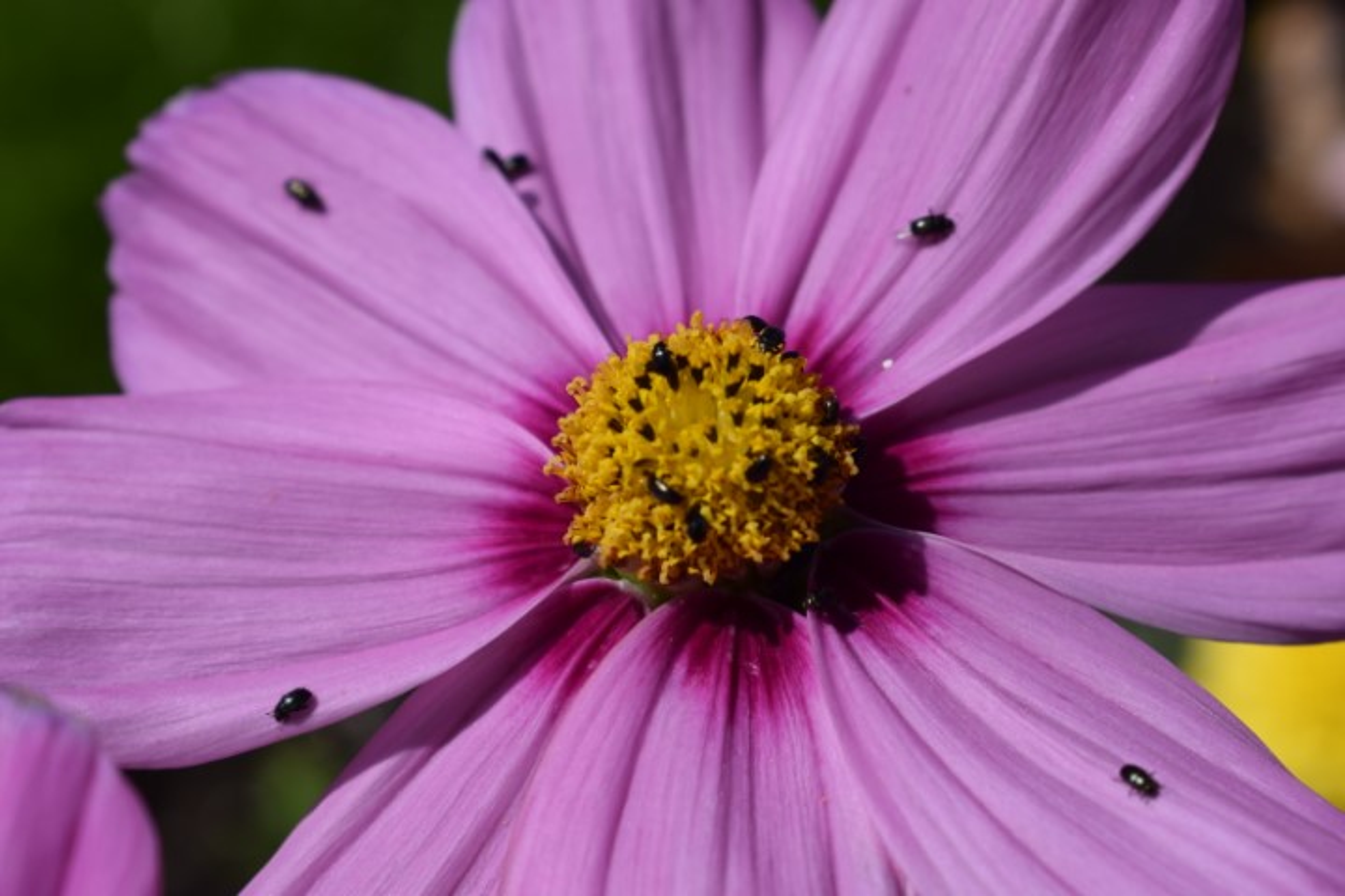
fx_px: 3082
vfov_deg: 16.6
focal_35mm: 82
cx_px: 672
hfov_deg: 24.6
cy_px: 448
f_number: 8
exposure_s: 1/1000
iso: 200
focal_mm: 55
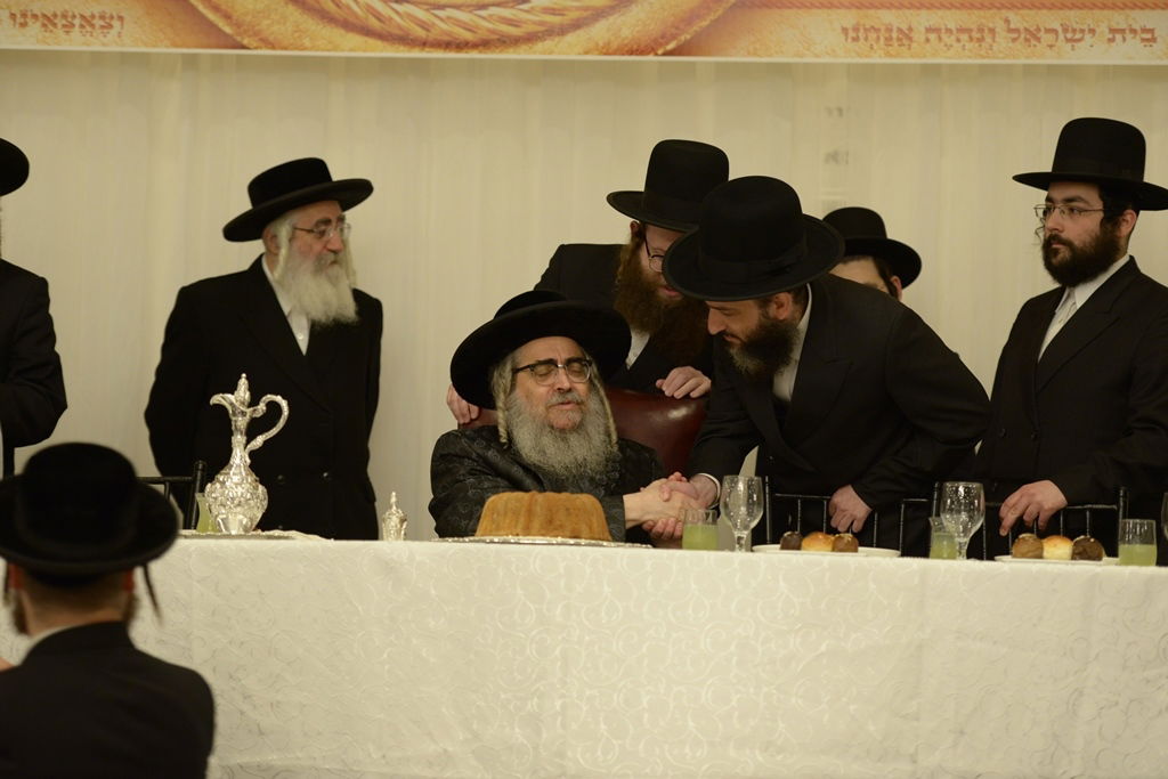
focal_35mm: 105
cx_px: 584
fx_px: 3407
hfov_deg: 19.5
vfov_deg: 13.0
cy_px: 390
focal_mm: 105
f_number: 2.8
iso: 1600
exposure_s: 1/125
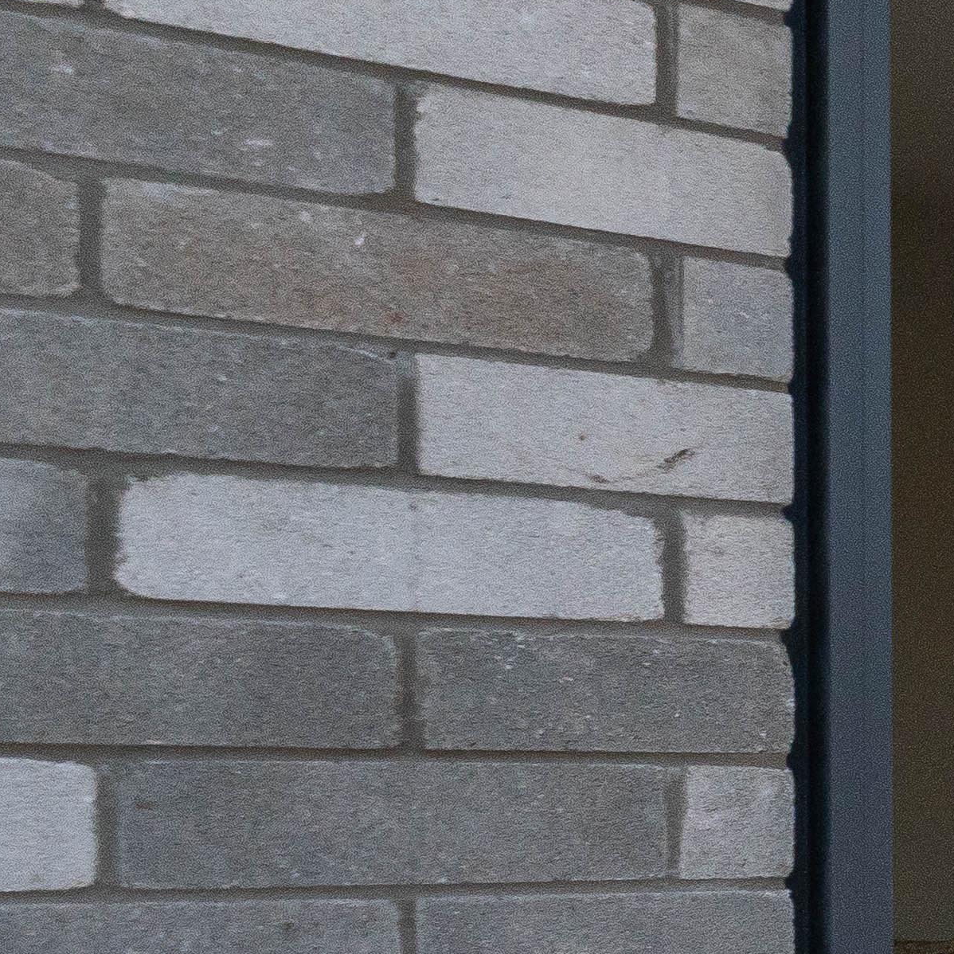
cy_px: 843
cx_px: 2932
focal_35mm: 82
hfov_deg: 11.2
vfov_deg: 20.6
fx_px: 2569
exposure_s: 1/2000
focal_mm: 14.6
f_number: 7.1
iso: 640
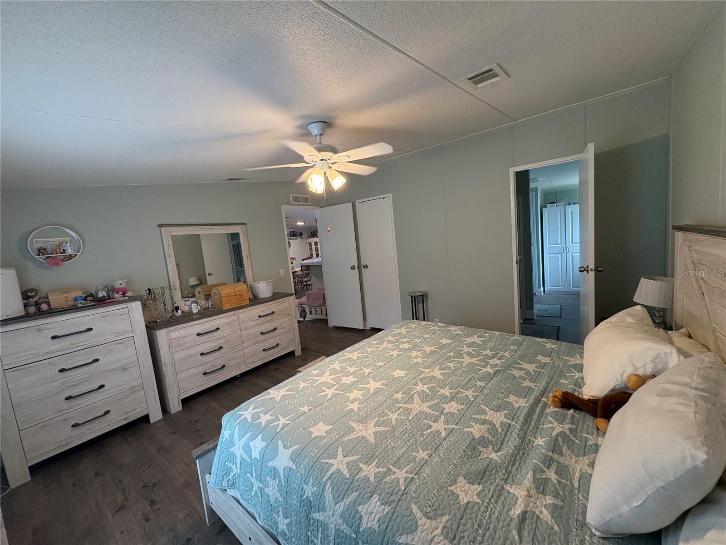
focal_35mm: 14
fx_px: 294
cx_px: 363
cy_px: 272
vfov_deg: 85.7
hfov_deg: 102.1
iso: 320
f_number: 2.2
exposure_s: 1/120
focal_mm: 2.22
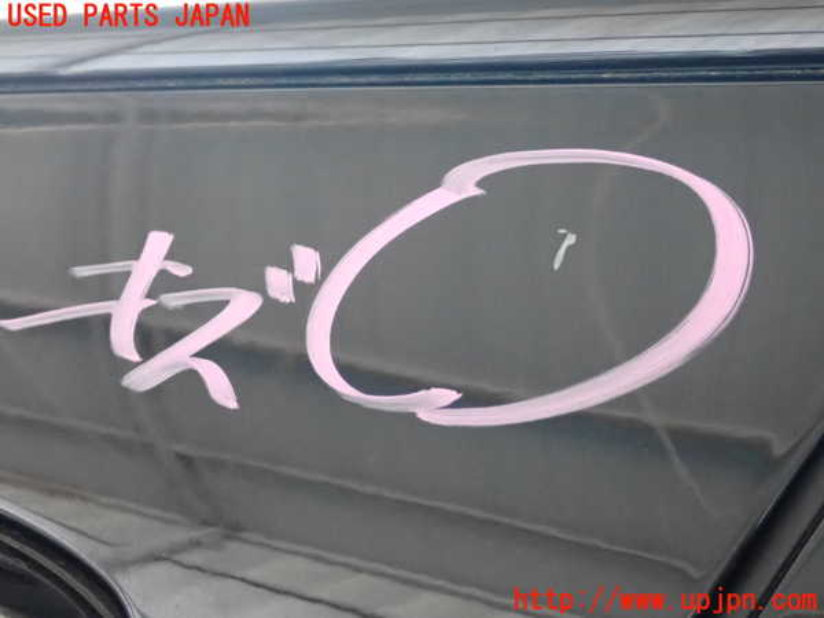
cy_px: 309
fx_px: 1190
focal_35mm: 50
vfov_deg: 29.1
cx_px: 412
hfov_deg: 38.2
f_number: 3.2
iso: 2000
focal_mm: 9.01
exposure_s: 1/100
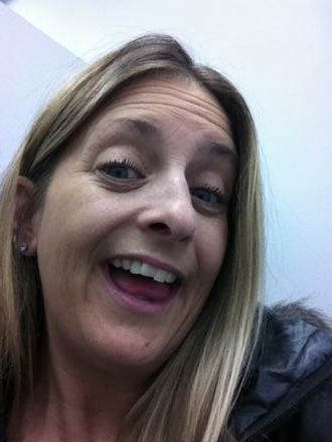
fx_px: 448
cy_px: 221
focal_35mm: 35
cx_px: 166
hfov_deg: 40.7
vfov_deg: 52.6
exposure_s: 1/40
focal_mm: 3.85
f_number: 2.4
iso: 160
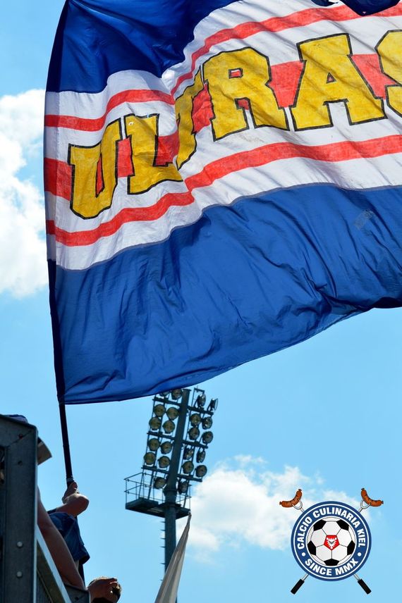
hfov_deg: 13.0
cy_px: 302
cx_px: 201
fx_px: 1760
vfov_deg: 19.5
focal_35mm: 105
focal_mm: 70
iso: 400
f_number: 8
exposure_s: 1/2000
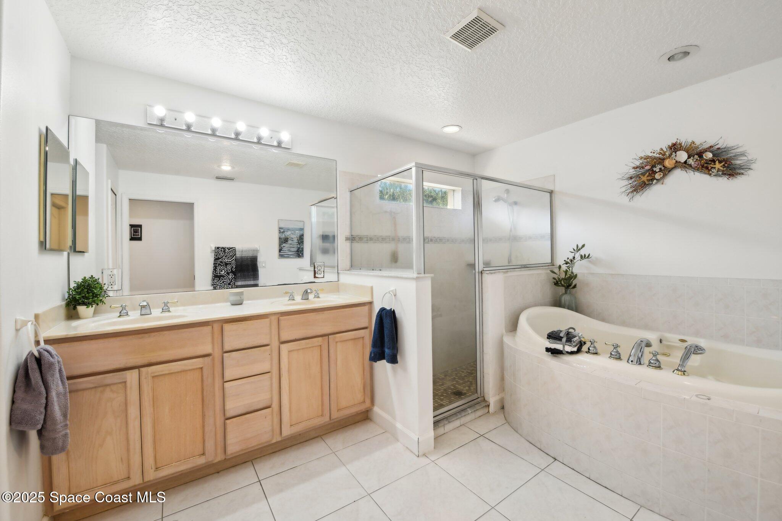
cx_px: 391
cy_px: 260
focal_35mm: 14
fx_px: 304
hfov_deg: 104.3
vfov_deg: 81.2
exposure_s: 1/25
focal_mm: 14
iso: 400
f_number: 8
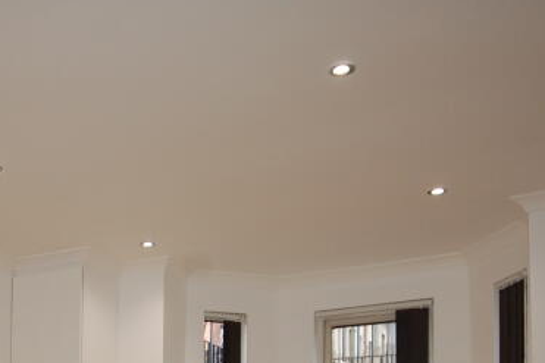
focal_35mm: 58
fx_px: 878
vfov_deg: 21.2
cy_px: 472
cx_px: 115
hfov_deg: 33.6
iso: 400
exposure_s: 1/60
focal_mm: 14
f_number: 4.8
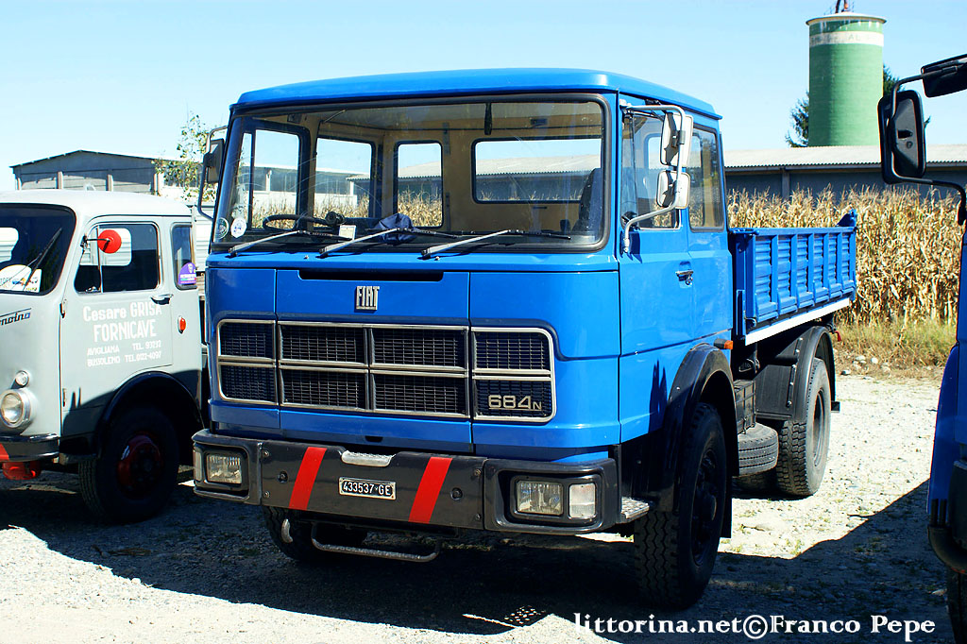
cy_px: 322
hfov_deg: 43.6
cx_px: 484
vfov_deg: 29.8
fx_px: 1208
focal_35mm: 45
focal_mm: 30
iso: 200
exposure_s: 1/250
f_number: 7.1
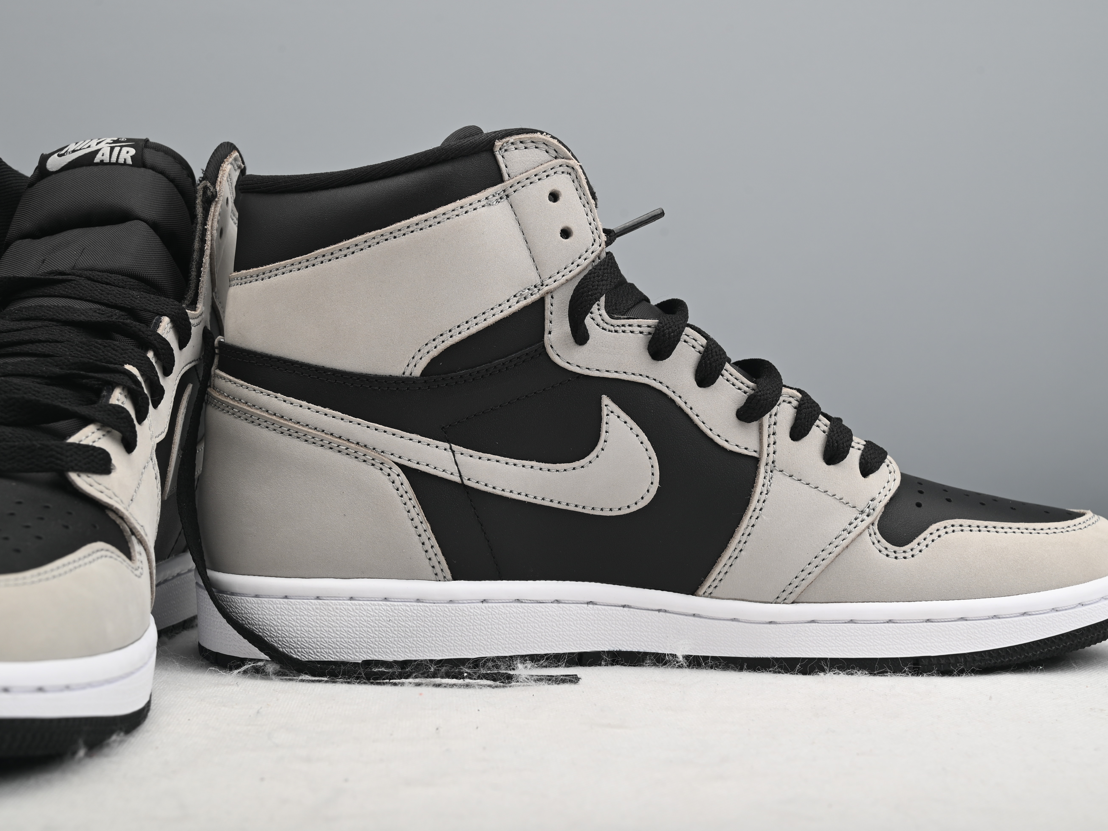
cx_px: 577
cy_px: 413
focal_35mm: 51
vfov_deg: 28.6
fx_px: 1632
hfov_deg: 37.5
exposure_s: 1/200
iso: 100
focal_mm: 46
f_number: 11
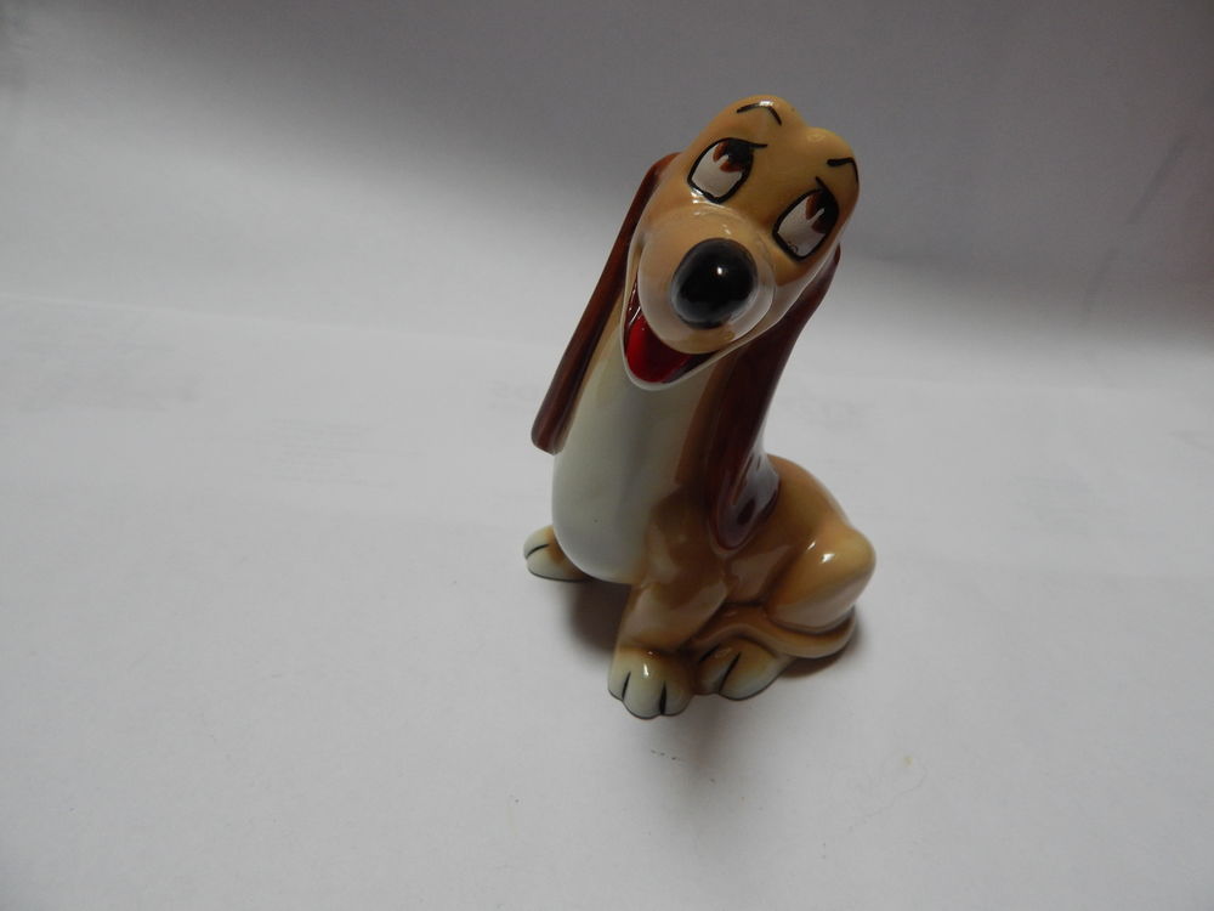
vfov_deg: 58.9
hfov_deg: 73.9
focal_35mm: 23
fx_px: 807
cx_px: 607
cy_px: 456
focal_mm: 4
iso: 220
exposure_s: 1/30
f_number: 3
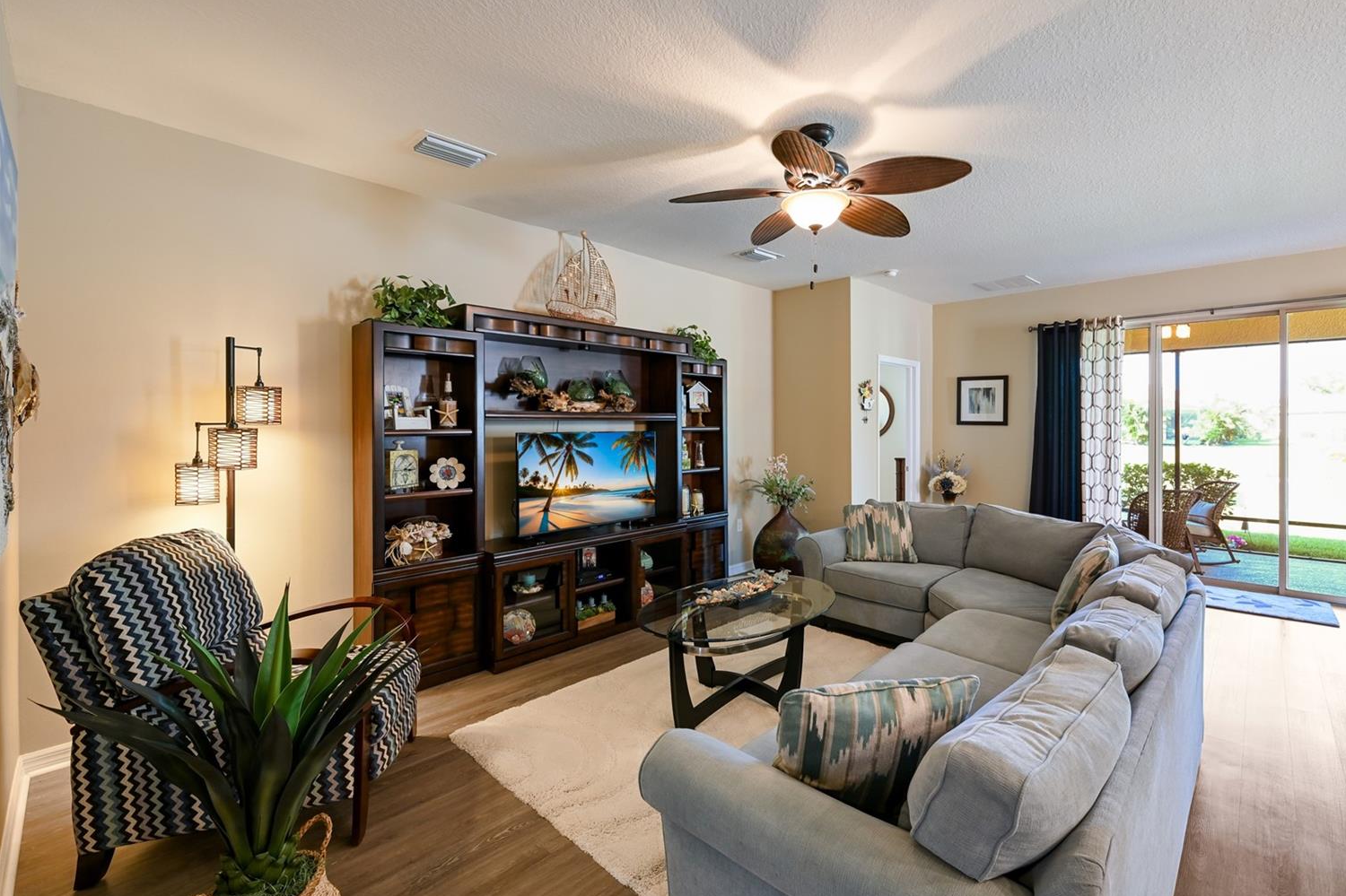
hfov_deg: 96.6
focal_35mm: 16
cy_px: 431
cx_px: 716
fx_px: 598
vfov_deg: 73.7
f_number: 8
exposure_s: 1/5
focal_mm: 15
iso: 800
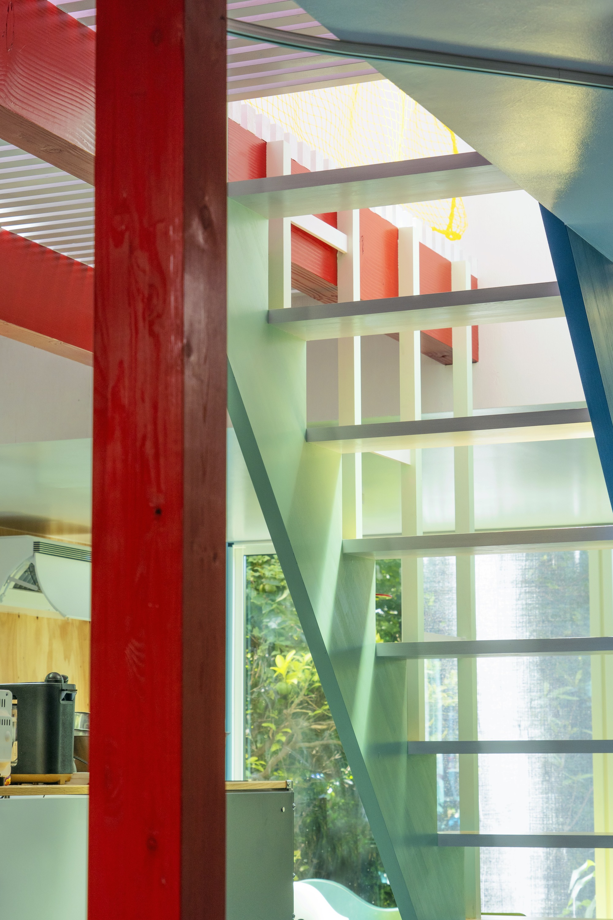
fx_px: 1967
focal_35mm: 77
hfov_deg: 17.7
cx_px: 306
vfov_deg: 26.3
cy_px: 460
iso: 800
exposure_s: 1/125
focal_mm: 77
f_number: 10
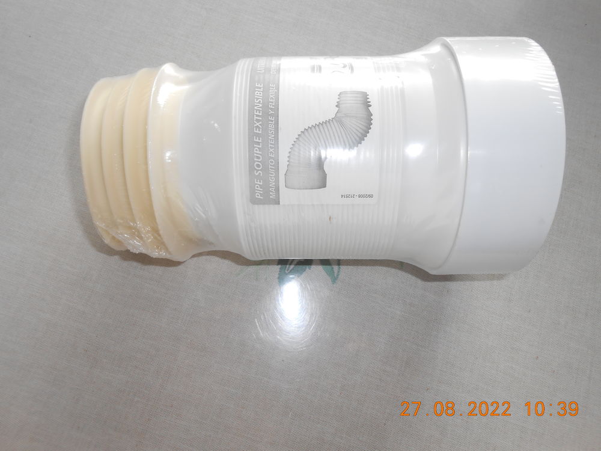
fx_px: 451
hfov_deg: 67.3
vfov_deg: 53.1
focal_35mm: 26
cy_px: 226
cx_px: 300
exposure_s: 1/30
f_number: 3.5
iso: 80
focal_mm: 4.6
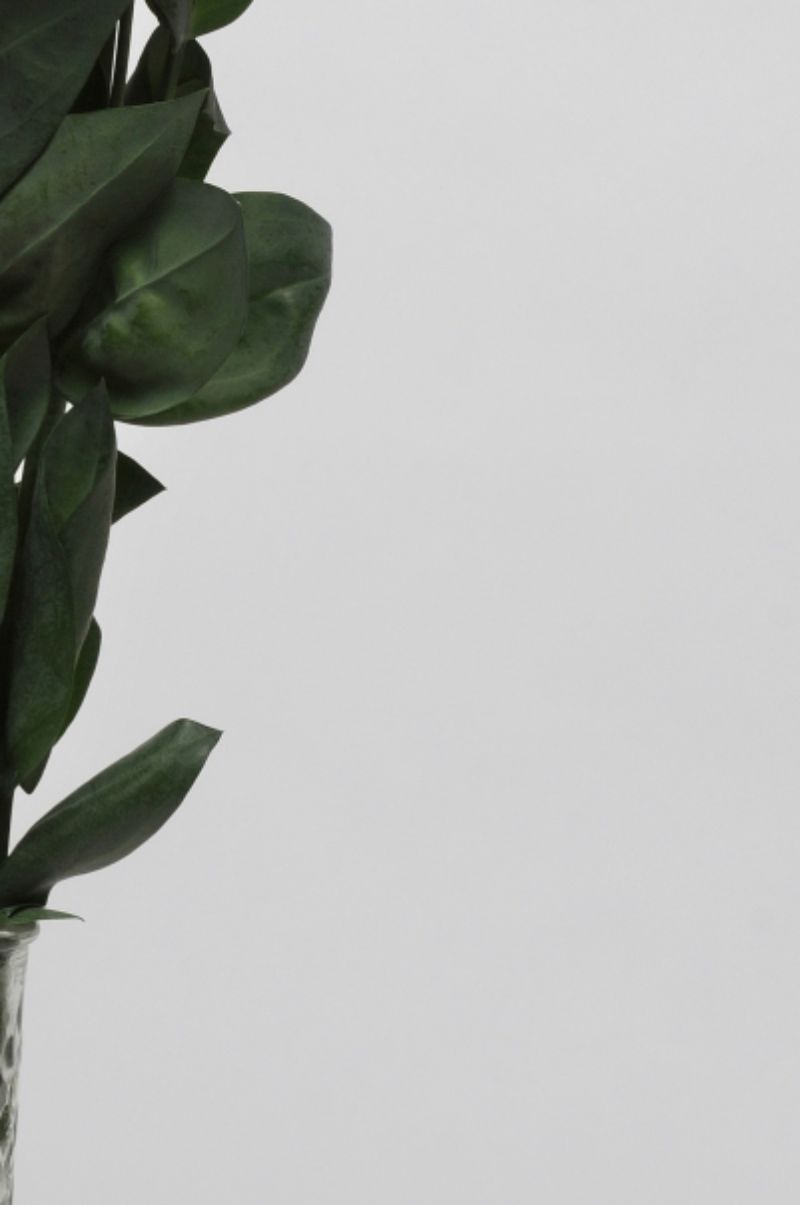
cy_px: 2
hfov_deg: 4.9
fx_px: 9293
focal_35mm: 278
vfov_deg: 7.4
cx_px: -19
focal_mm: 70
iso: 200
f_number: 13
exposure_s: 1/60
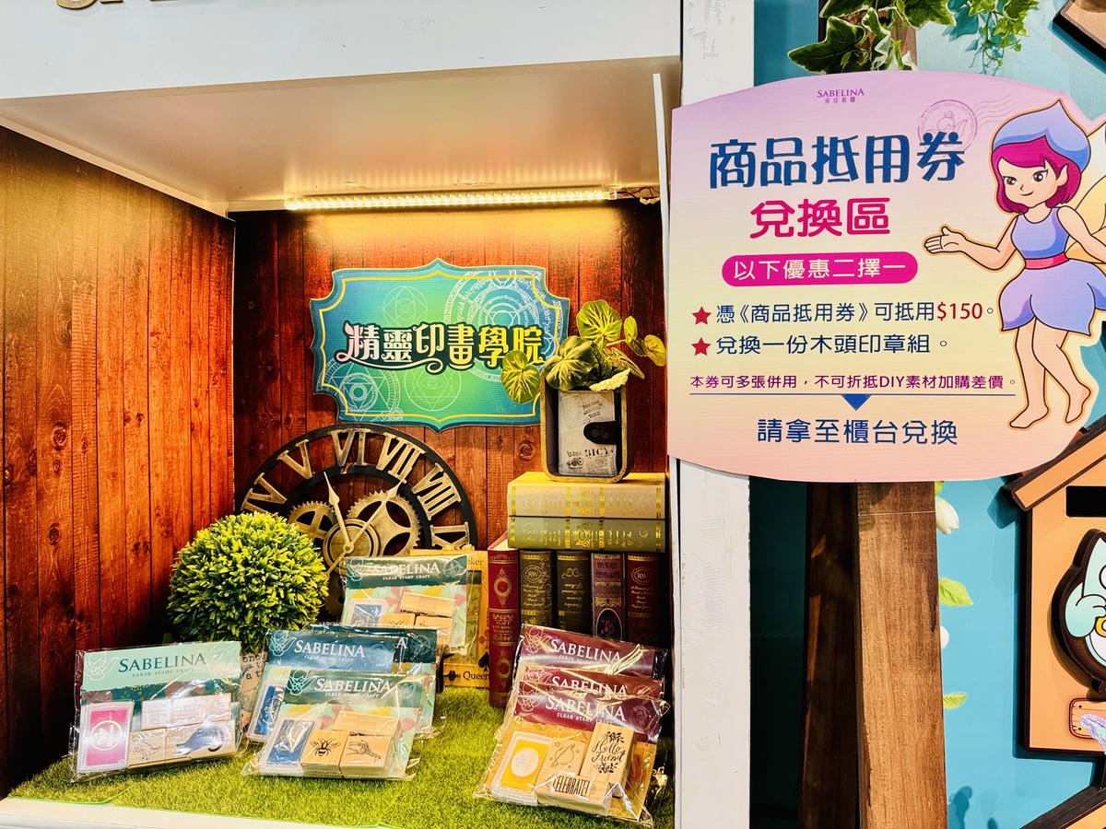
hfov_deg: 71.6
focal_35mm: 24
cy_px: 414
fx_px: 767
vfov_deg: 56.8
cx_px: 553
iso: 250
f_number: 1.78
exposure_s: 1/60
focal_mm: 6.76
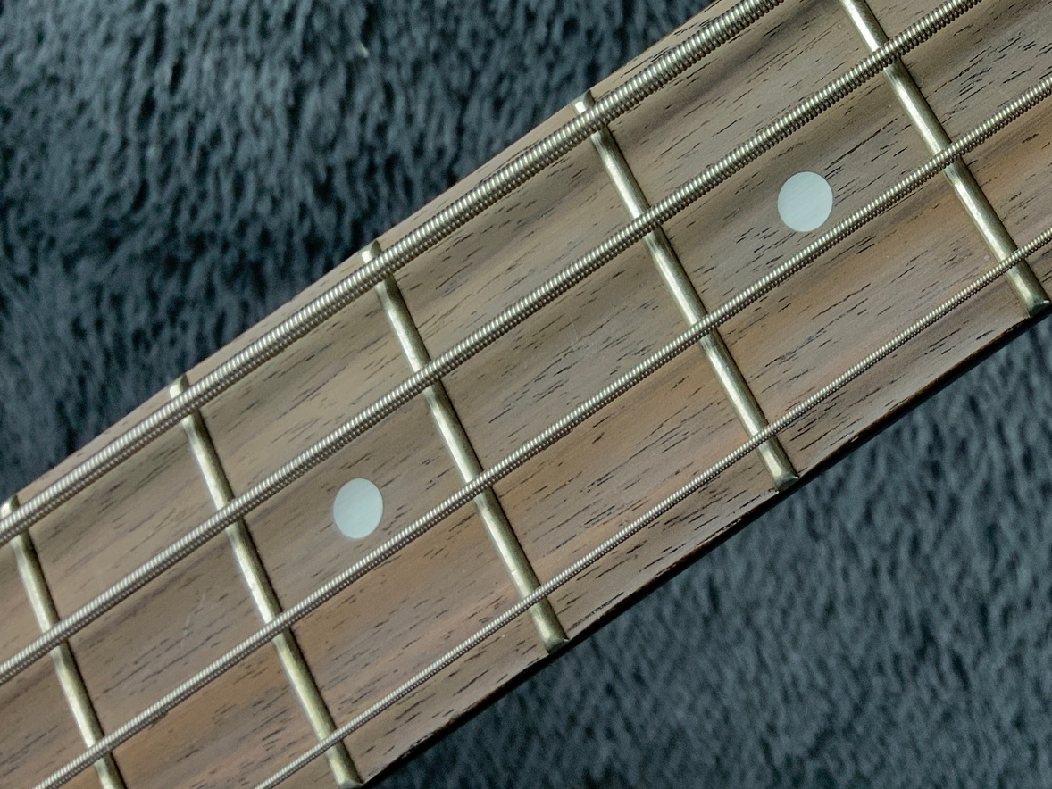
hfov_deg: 29.4
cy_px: 74
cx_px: 953
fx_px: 1915
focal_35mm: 63
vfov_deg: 22.7
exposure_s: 1/100
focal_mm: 3
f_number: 1.8
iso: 64
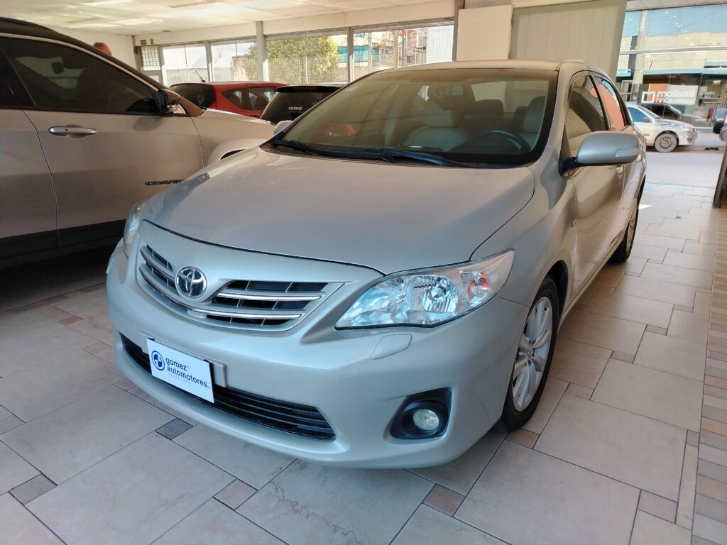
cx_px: 364
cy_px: 272
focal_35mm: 24
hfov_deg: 71.6
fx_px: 504
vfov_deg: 56.8
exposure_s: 1/100
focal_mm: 5.25
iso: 228
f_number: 1.75
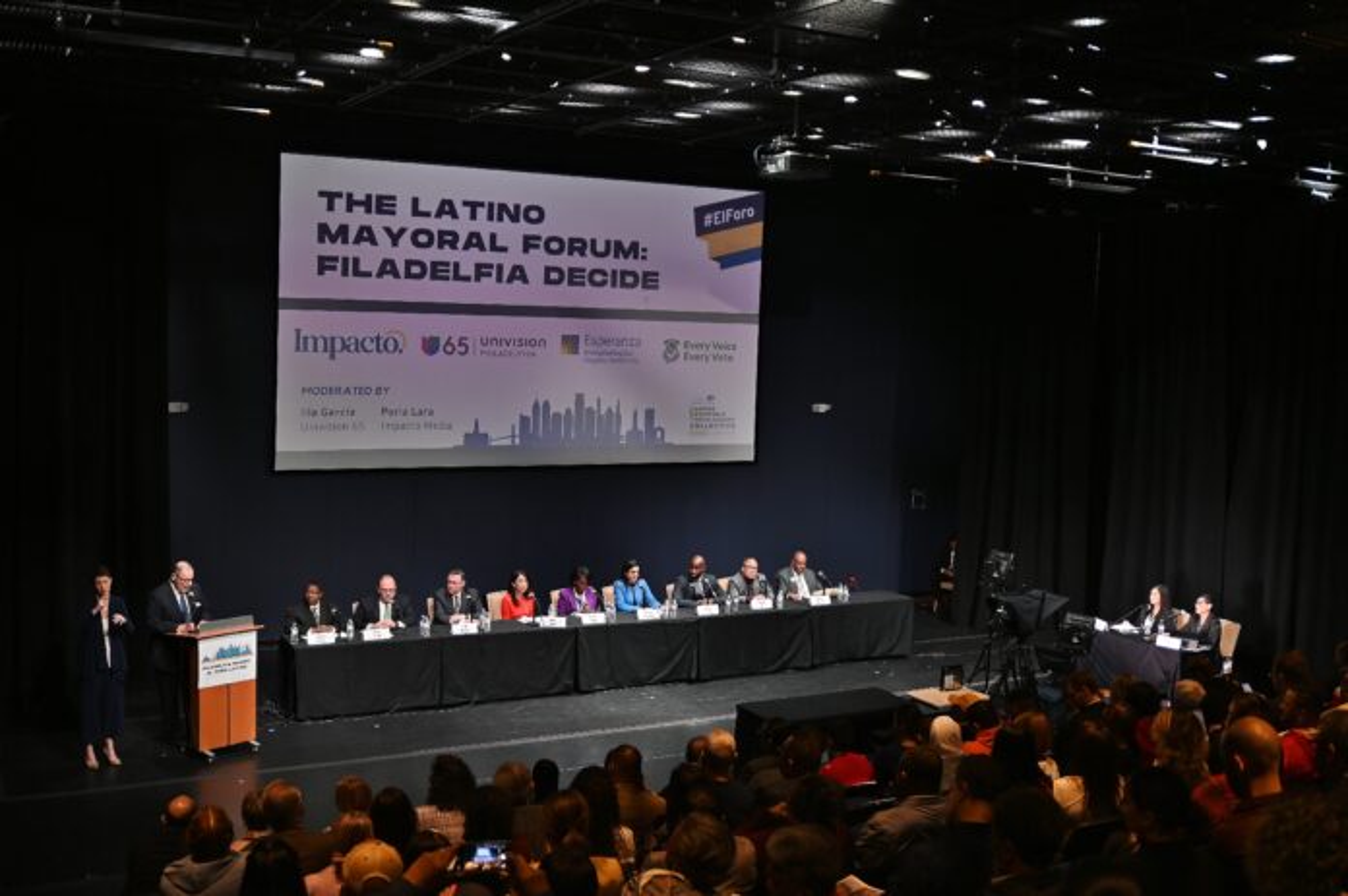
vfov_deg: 36.8
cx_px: 674
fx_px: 1347
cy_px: 448
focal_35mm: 36
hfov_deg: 53.2
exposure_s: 1/200
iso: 200
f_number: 2.8
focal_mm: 24
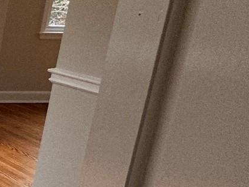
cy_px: 73
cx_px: -347
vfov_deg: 21.3
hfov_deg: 15.2
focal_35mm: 69
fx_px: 496
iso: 100
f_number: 2.2
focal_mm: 2.22
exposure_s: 1/99
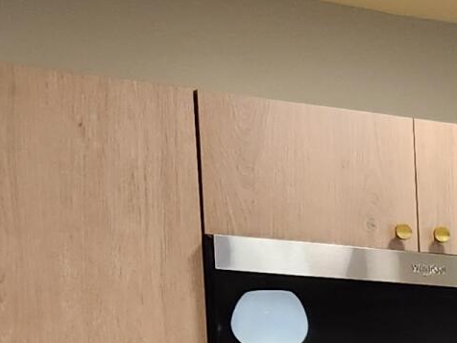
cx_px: 1191
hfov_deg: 10.9
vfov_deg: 9.7
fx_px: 1914
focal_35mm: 145
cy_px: 619
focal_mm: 5.4
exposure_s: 1/120
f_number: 1.8
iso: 100
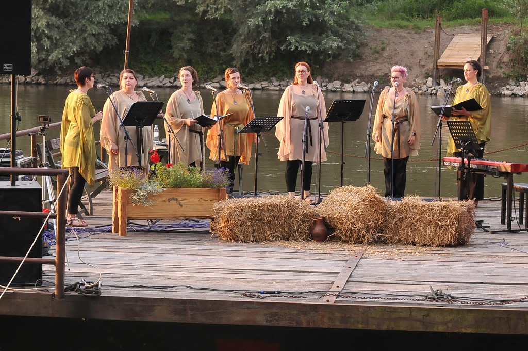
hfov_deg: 16.7
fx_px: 1802
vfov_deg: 11.1
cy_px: 176
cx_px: 264
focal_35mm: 123
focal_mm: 82
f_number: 7.1
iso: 1000
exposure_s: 1/200
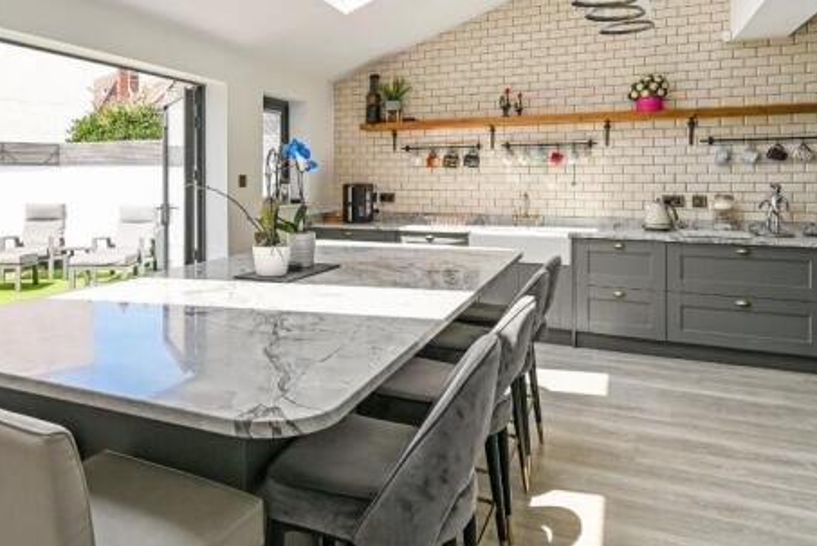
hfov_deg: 66.6
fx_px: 607
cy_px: 192
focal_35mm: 27
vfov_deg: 47.8
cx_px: 294
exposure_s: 1/15
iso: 100
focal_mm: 18.5
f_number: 10
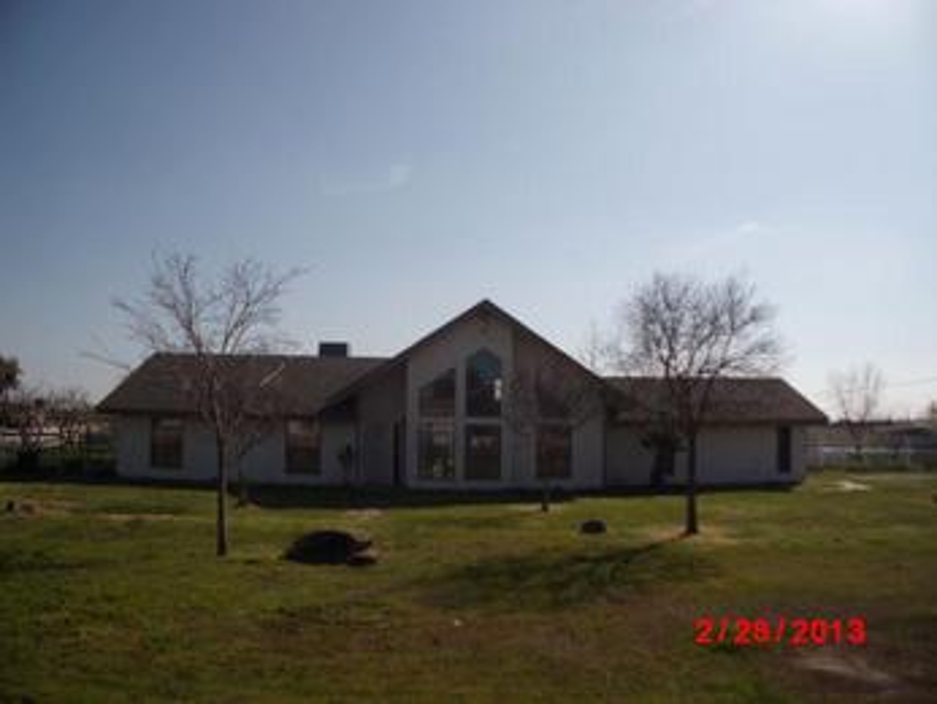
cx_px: 468
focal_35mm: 75
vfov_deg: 19.7
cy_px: 352
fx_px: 2032
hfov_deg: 26.0
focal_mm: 13.5
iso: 64
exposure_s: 1/250
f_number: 14.5
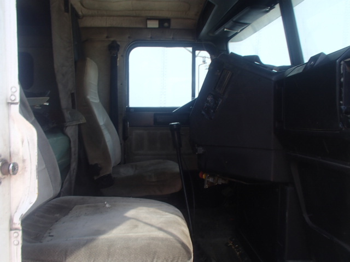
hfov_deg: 63.4
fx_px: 283
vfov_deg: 49.7
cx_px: 175
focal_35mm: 28
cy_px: 131
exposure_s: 1/100
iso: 100
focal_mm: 5
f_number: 3.9
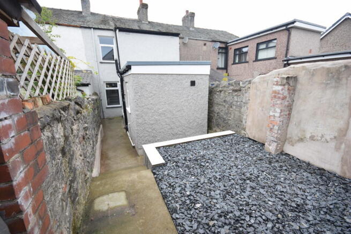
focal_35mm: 15
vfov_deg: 77.4
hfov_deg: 100.4
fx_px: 146
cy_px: 117
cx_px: 176
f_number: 7.1
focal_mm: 10
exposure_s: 1/200
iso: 400
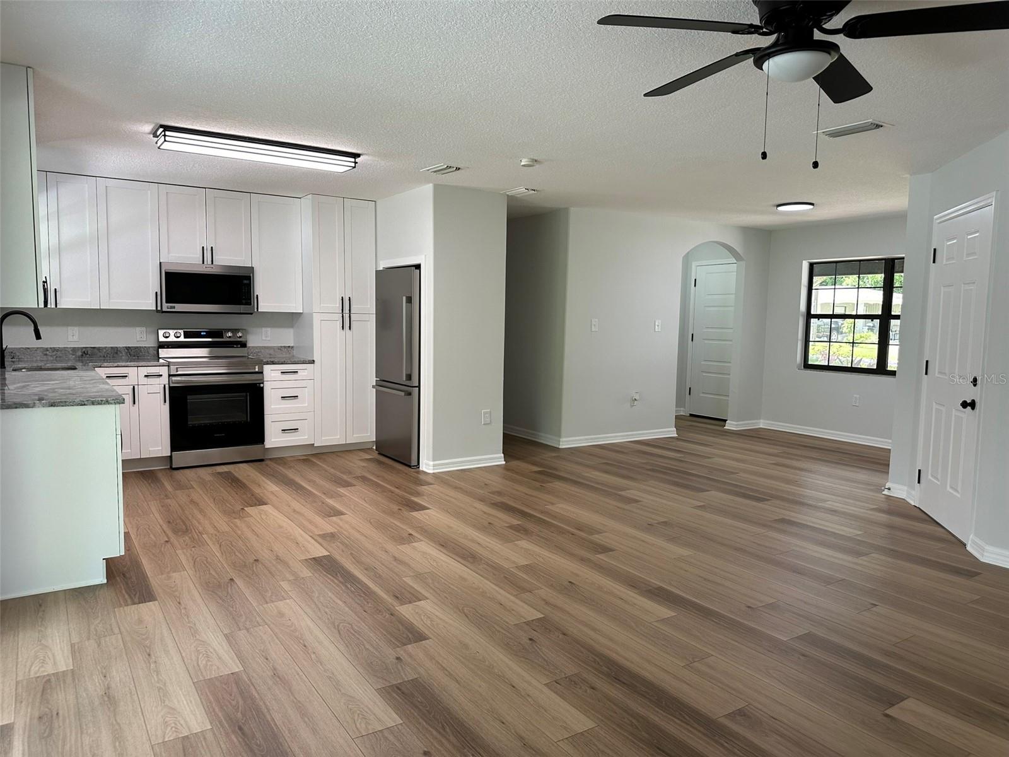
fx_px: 700
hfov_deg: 71.6
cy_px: 378
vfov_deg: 56.8
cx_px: 504
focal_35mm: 24
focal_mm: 6.86
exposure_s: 1/120
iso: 125
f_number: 1.78
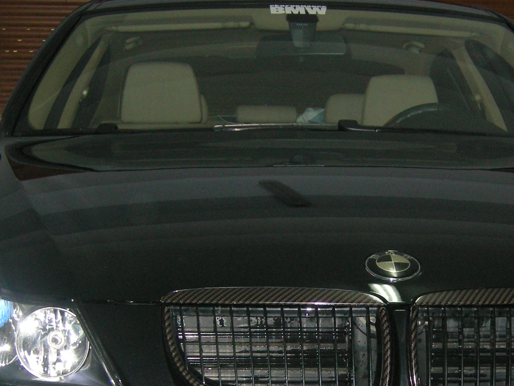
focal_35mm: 103
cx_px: 372
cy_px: 329
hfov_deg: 19.0
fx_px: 1529
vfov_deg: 14.3
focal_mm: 10.1
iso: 181
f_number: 3.1
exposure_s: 1/60
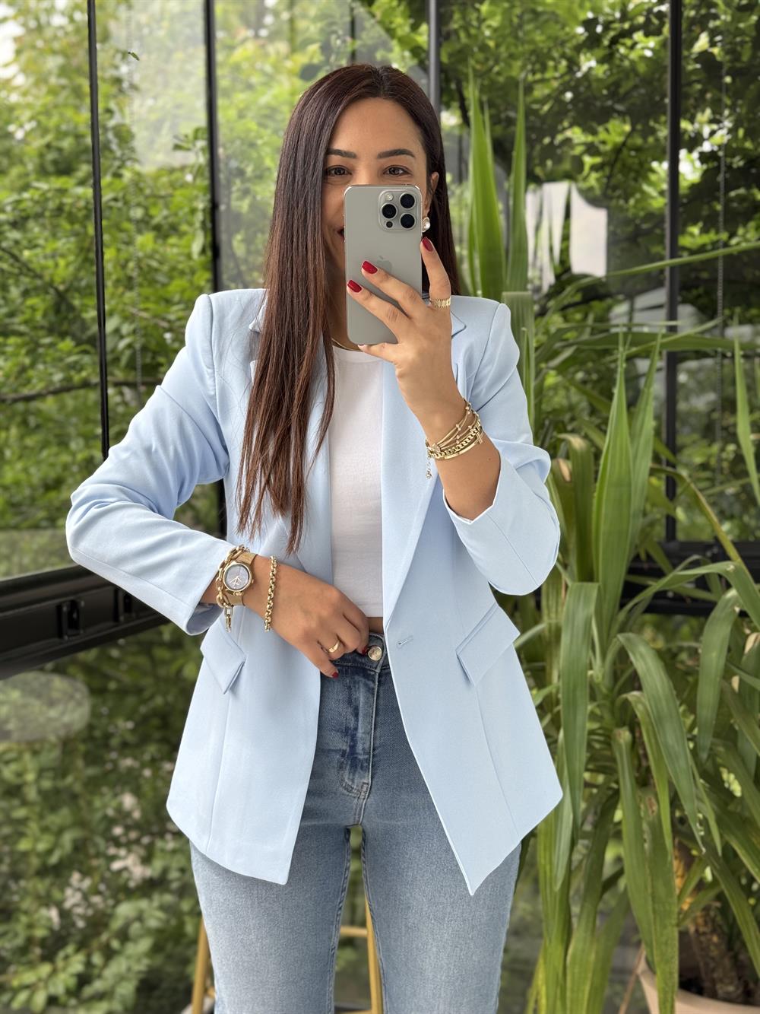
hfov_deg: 30.3
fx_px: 1405
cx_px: 380
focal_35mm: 48
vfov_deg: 39.7
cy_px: 507
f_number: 1.78
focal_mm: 6.76
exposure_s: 1/275
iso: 64
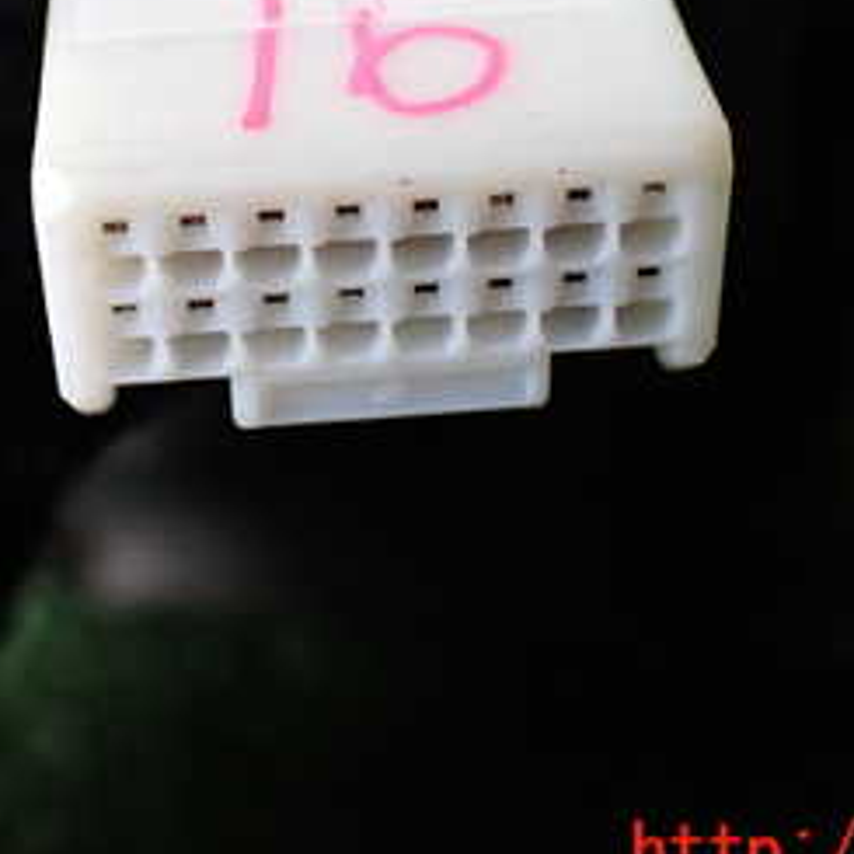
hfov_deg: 26.5
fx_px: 1814
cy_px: 115
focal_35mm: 65
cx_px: 373
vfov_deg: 25.8
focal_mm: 5.4
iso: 320
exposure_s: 1/125
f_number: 2.3
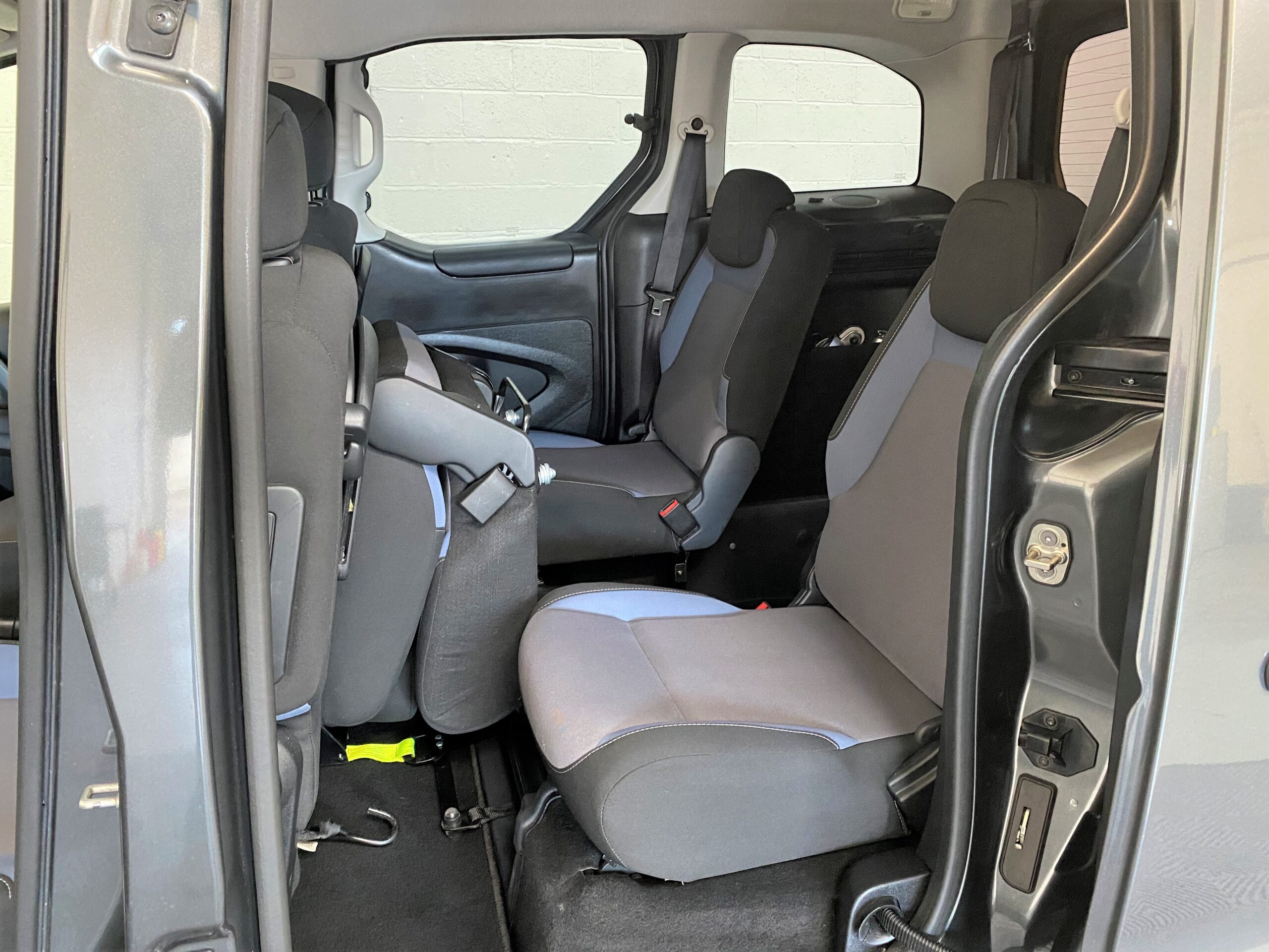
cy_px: 476
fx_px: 953
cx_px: 634
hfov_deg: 67.3
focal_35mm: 26
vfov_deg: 53.1
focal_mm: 4.25
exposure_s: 1/33
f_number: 1.8
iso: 500
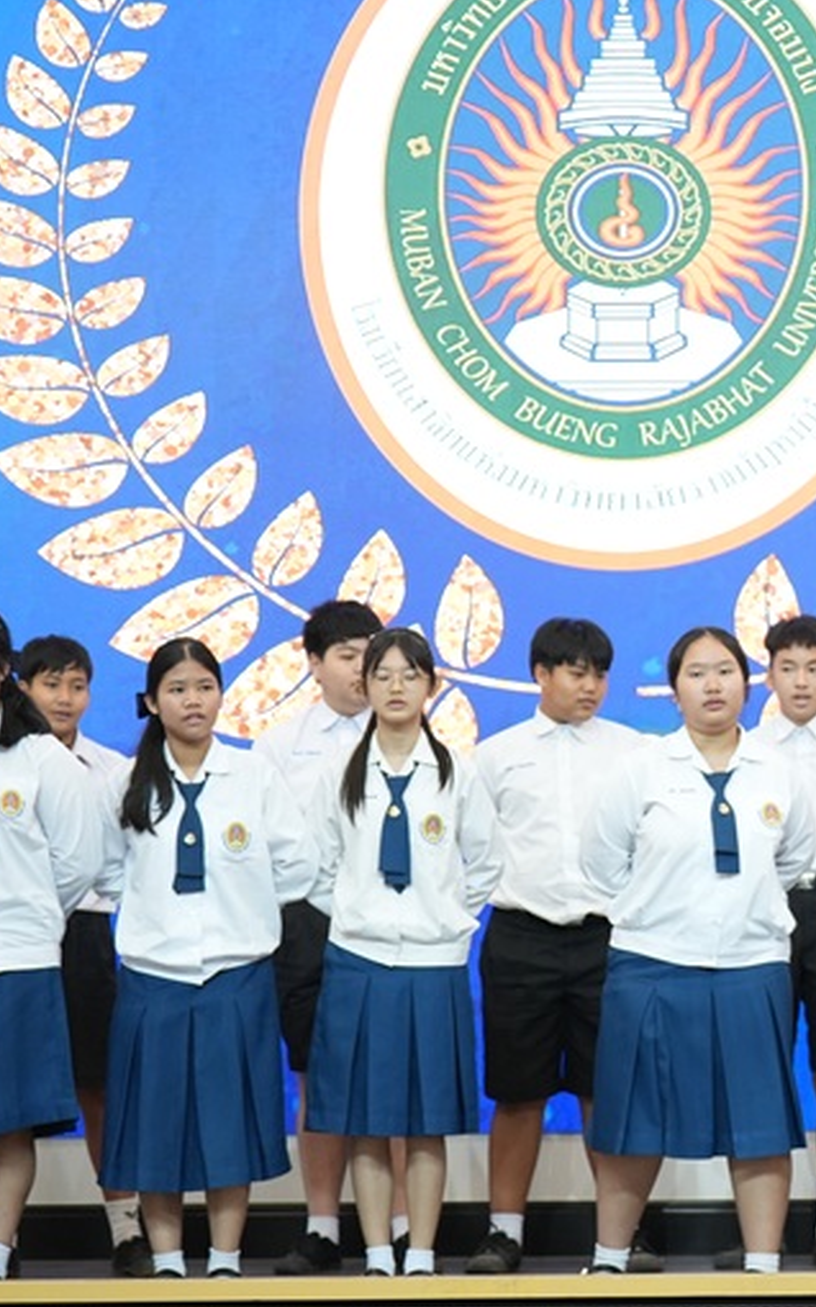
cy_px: 578
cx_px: 1203
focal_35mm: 140
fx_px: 4983
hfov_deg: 9.1
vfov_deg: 14.9
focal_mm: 70
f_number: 2.8
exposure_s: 1/200
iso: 1600
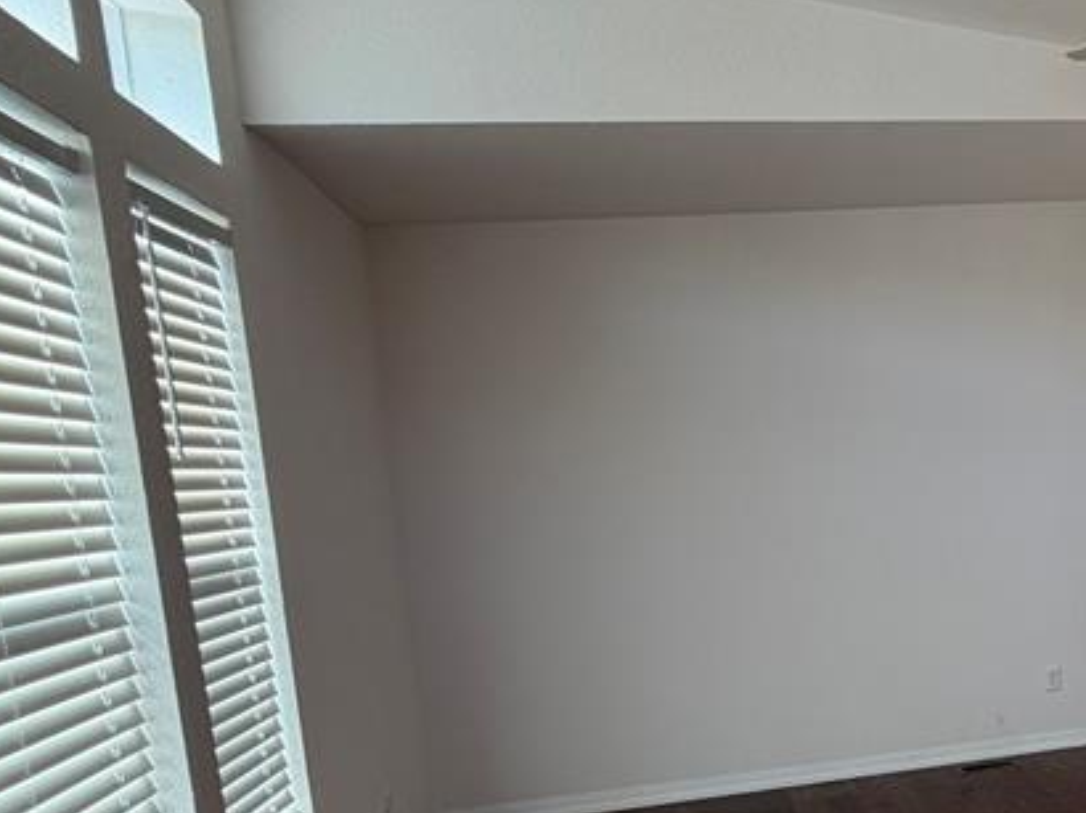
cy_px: 621
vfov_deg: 39.4
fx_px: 1097
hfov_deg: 40.6
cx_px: 1237
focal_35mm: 35
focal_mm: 2.22
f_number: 2.2
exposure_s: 1/120
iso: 50
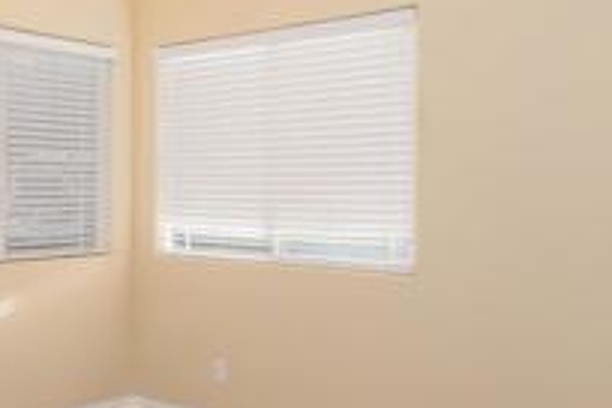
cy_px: 194
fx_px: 799
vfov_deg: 28.6
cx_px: 87
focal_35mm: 47
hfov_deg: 39.5
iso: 320
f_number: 8
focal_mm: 15
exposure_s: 1/200
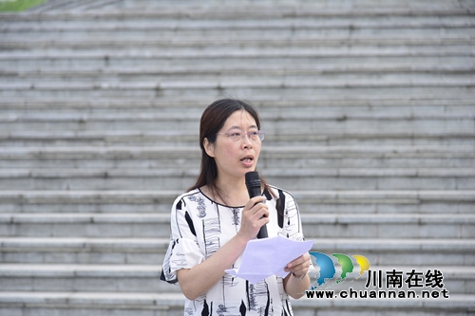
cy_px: 158
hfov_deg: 18.3
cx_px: 238
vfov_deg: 12.2
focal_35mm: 112
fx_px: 1477
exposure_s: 1/160
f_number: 5
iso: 100
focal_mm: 112
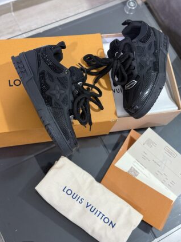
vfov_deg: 38.9
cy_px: 122
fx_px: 342
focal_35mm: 49
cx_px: 92
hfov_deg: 29.7
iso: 400
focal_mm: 6.76
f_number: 1.78
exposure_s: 1/40
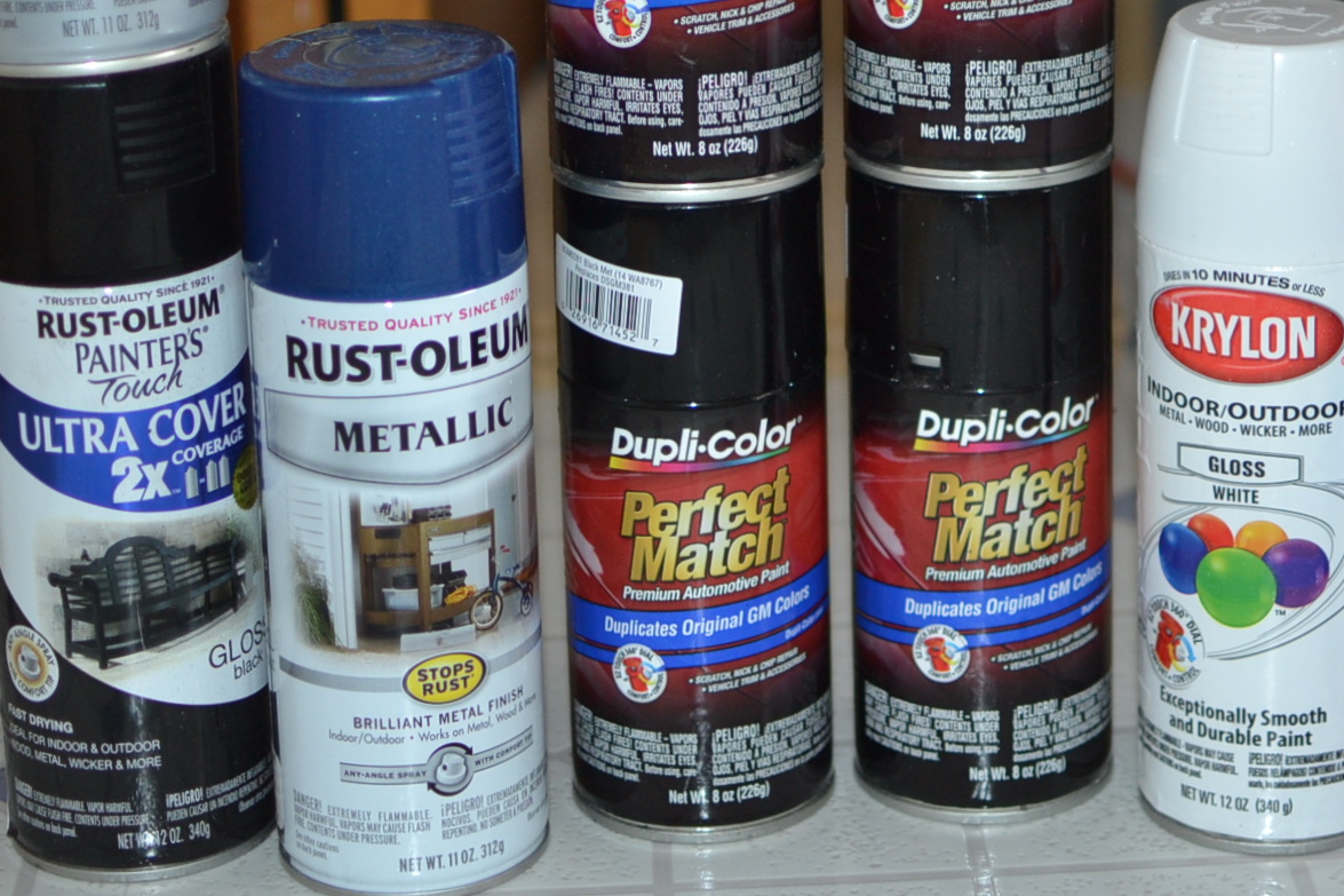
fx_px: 3844
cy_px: 35
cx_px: 956
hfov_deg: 19.7
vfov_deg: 13.1
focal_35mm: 103
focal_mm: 35
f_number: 1.8
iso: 320
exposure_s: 1/60
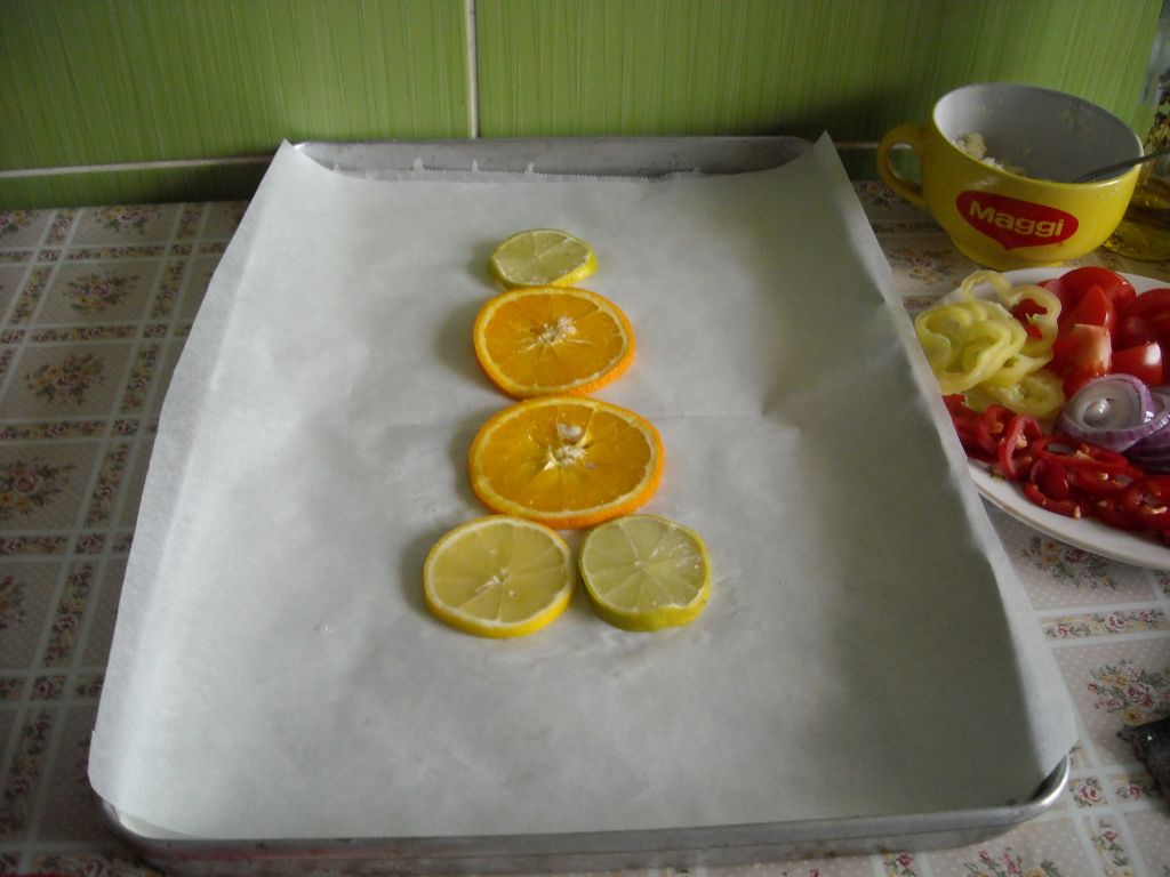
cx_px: 585
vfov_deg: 40.7
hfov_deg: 52.6
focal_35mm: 35
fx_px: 1183
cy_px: 438
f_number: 2.8
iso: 248
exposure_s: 1/129
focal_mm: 5.7
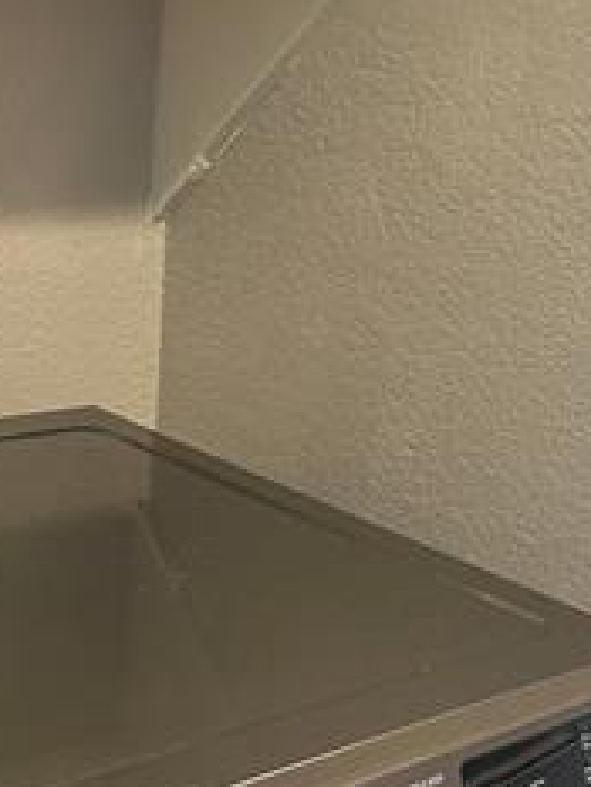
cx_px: 355
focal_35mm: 79
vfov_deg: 24.6
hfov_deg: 18.7
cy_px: 510
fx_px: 1797
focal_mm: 6.86
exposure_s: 1/60
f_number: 1.78
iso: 250
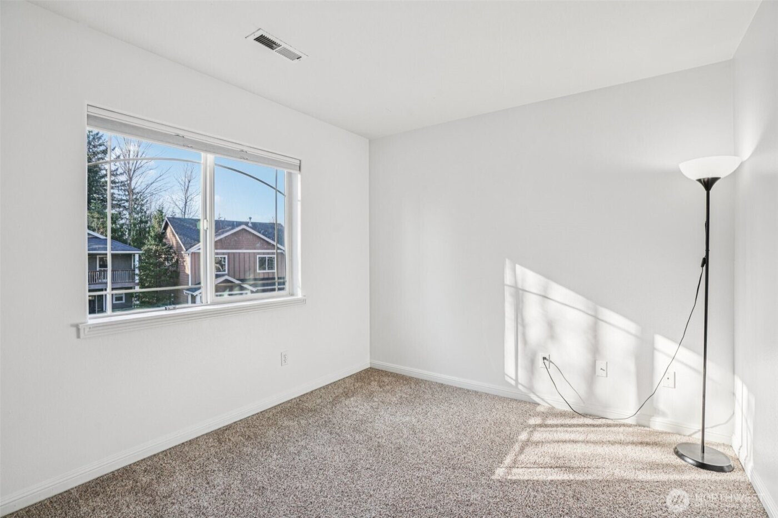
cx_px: 389
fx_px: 346
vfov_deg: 73.7
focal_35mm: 16
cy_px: 259
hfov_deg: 96.7
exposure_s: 1/100
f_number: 8
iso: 400
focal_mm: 16
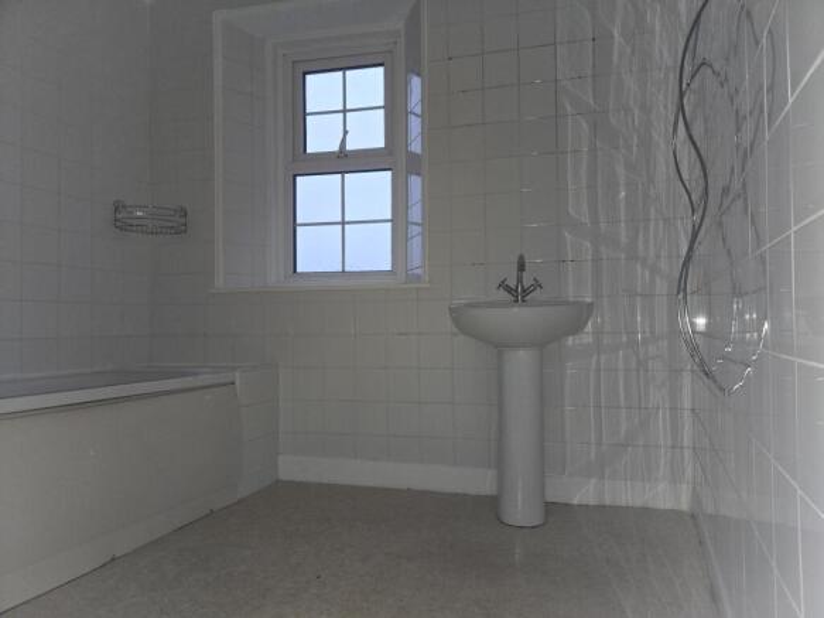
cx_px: 412
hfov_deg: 73.9
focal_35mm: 23
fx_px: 547
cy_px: 309
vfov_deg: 58.9
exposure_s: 1/50
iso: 125
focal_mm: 5.4
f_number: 1.8
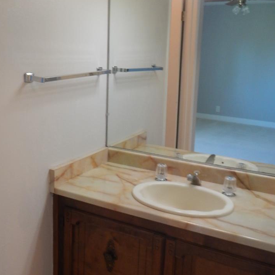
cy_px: 125
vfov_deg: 40.9
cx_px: 89
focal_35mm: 41
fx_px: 369
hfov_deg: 40.4
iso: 180
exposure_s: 1/30
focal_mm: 4
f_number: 3
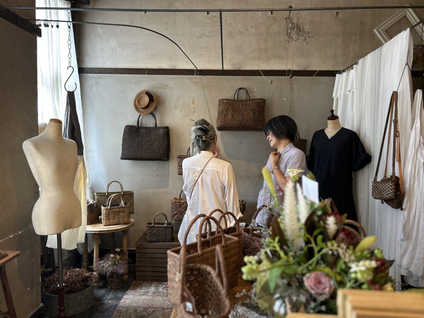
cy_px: 159
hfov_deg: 67.3
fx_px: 318
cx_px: 212
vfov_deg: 53.1
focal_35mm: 26
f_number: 1.5
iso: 80
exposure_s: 1/120
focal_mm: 5.7
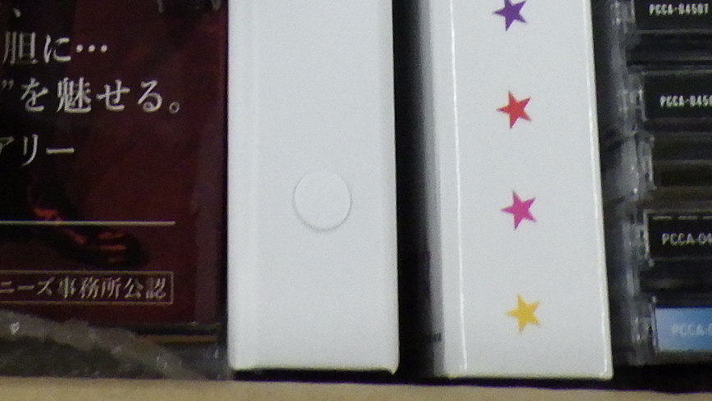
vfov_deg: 8.4
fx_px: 2417
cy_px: -649
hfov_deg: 16.6
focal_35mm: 128
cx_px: 138
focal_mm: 5
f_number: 3.5
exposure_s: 1/40
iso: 320
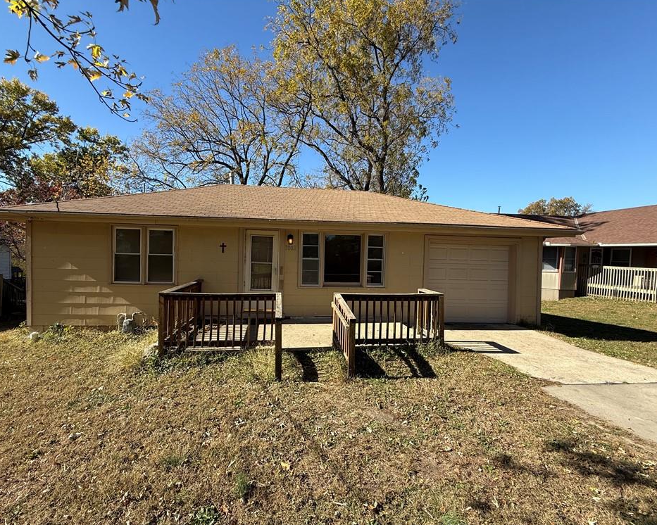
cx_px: 306
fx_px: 292
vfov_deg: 84.0
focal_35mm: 15
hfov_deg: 96.7
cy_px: 263
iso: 50
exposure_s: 1/864
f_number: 2.2
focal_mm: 2.22
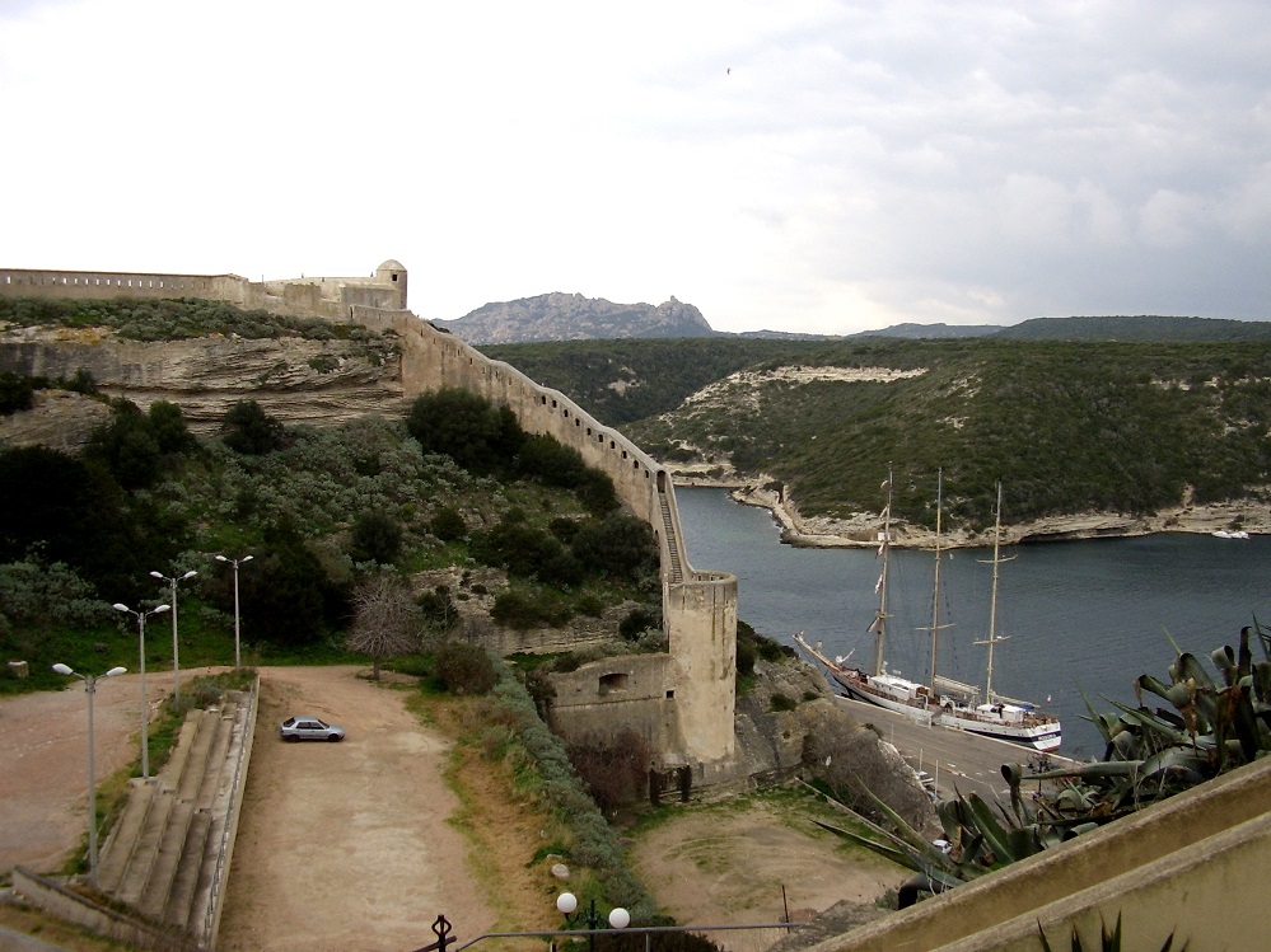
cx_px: 636
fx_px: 1101
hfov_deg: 60.0
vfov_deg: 46.8
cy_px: 476
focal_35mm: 30
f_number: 2.9
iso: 71
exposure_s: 1/250
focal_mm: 5.8
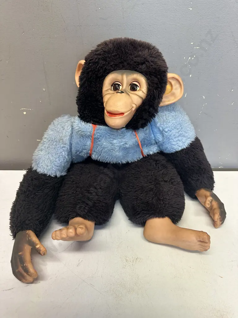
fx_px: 220
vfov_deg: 71.6
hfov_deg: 56.8
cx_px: 119
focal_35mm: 24
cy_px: 159
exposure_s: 1/100
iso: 160
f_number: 1.78
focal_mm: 6.86
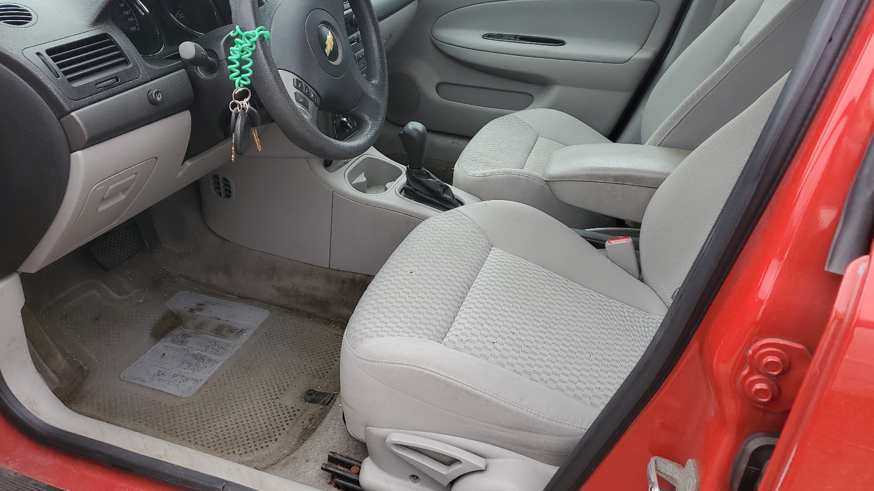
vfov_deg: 39.9
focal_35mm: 29
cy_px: 179
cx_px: 436
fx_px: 672
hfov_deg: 66.1
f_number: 1.5
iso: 50
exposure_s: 1/385
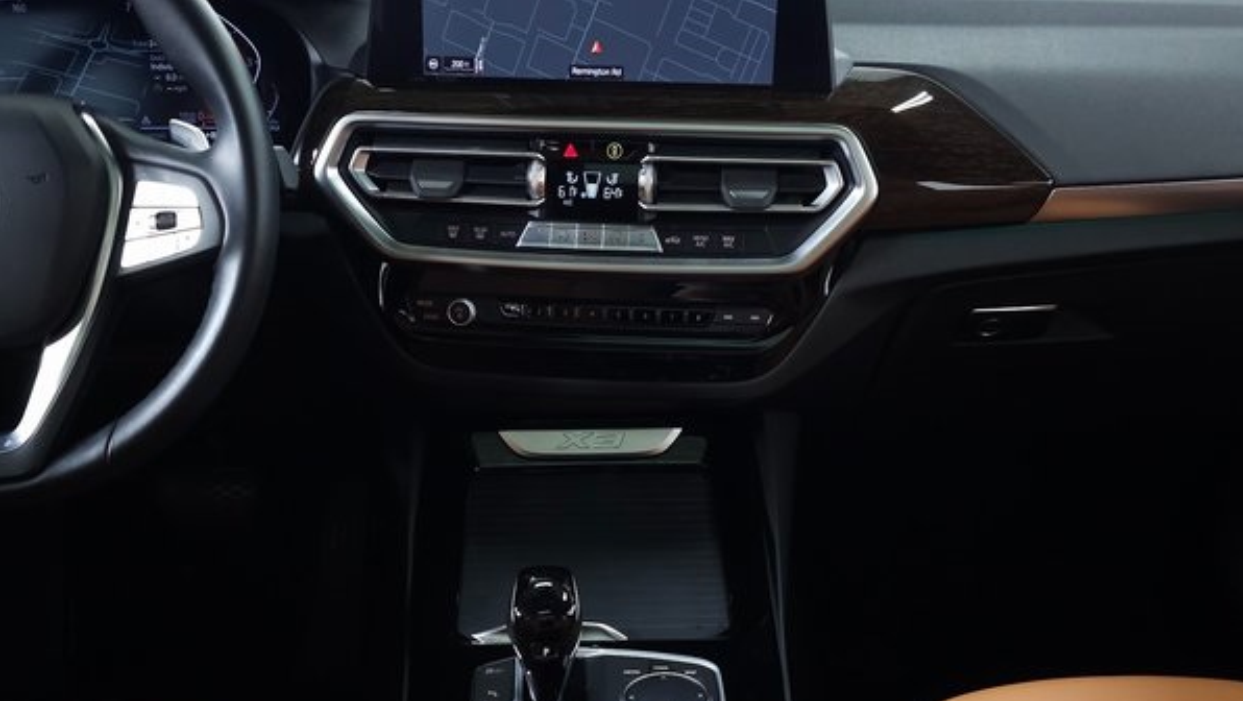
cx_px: 596
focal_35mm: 43
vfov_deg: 27.2
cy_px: 564
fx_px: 1418
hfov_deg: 47.3
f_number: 1.7
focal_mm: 6.3
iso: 200
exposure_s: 1/60
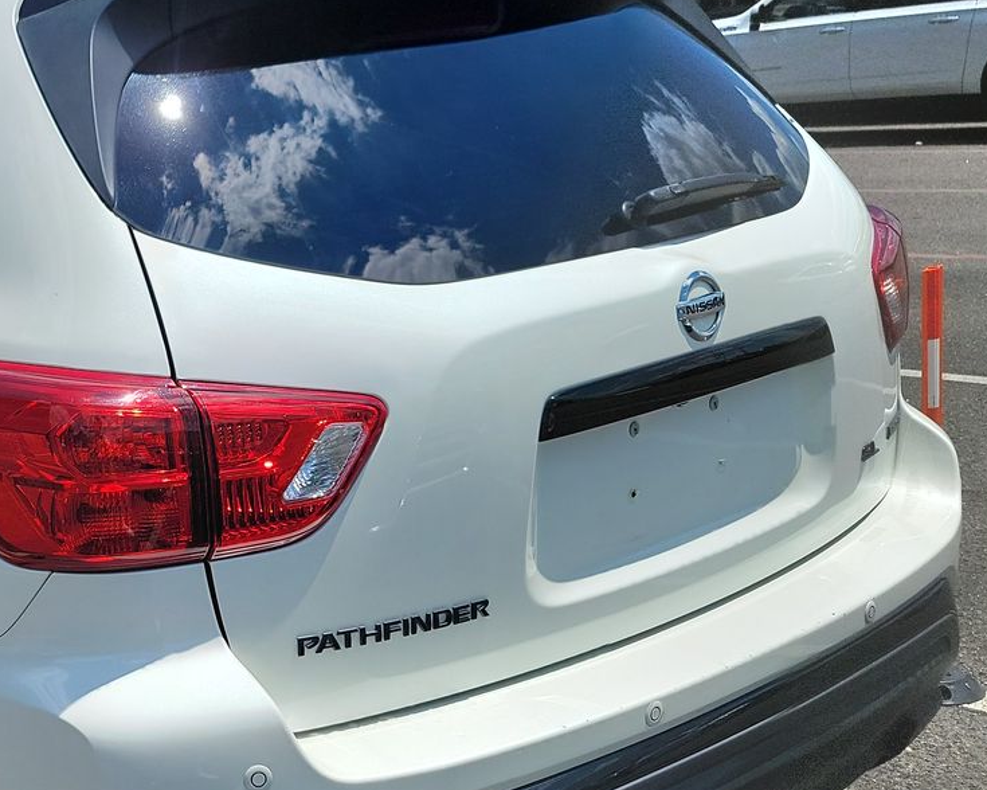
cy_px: 412
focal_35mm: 51
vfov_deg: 29.7
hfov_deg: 32.9
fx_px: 1490
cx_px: -50
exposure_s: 1/1058
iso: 50
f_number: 1.8
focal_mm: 6.7
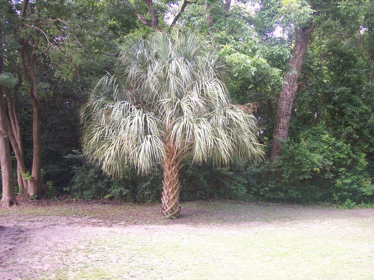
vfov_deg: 36.8
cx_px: 187
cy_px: 140
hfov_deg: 47.9
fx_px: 421
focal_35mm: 39
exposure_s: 1/90
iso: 140
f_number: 2.8
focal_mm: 8
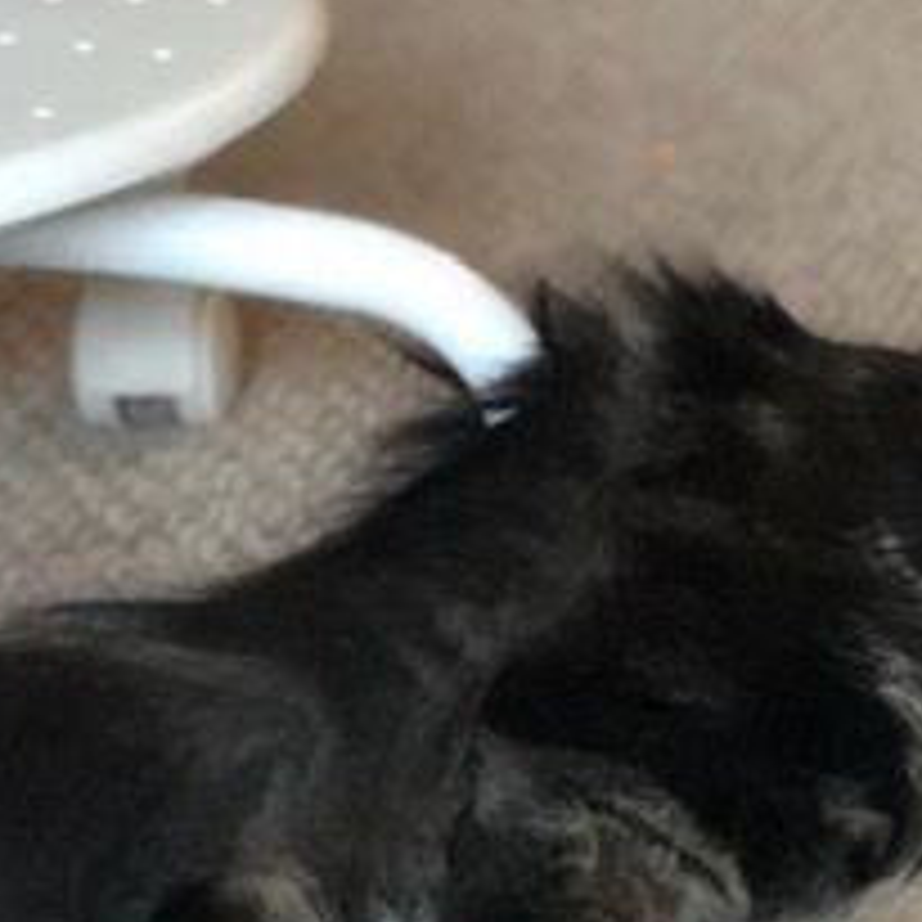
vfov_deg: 11.1
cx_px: 1394
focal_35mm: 157
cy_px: 625
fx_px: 4731
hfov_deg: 10.7
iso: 1250
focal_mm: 6.6
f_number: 2.8
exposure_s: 1/30
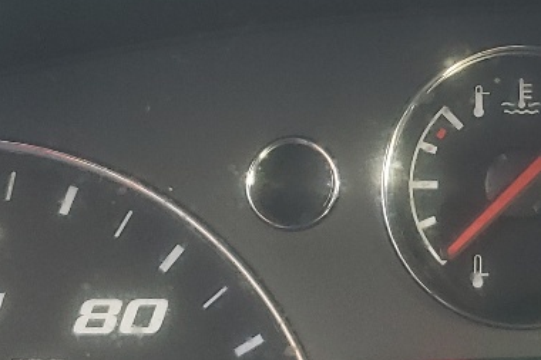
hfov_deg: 17.7
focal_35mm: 114
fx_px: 1712
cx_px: 493
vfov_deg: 11.8
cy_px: -65
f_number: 1.5
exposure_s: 1/120
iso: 85
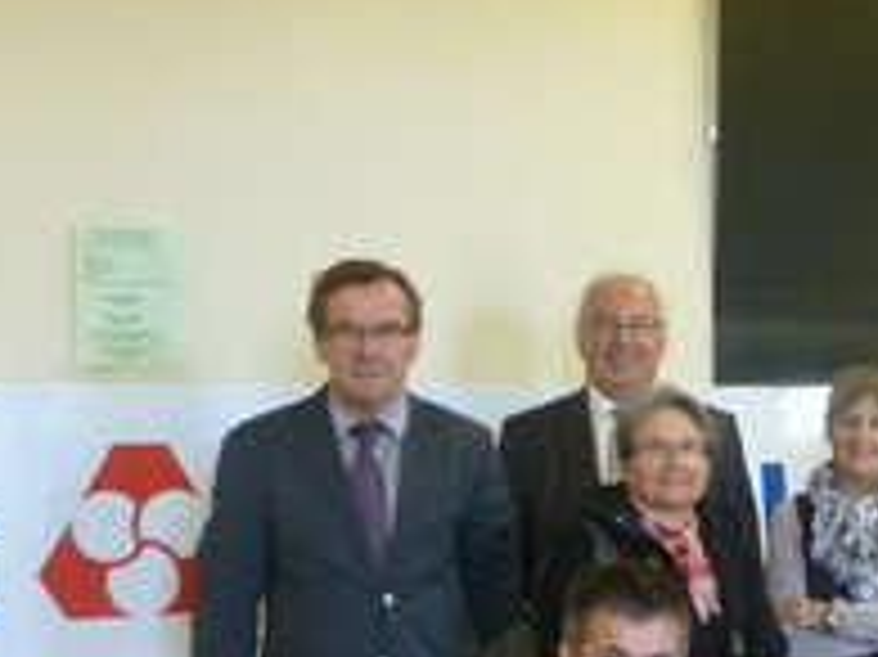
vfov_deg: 18.2
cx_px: 946
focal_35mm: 80
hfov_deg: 23.1
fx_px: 2028
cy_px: 533
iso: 400
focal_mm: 6.5
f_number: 3.6
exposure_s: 1/25
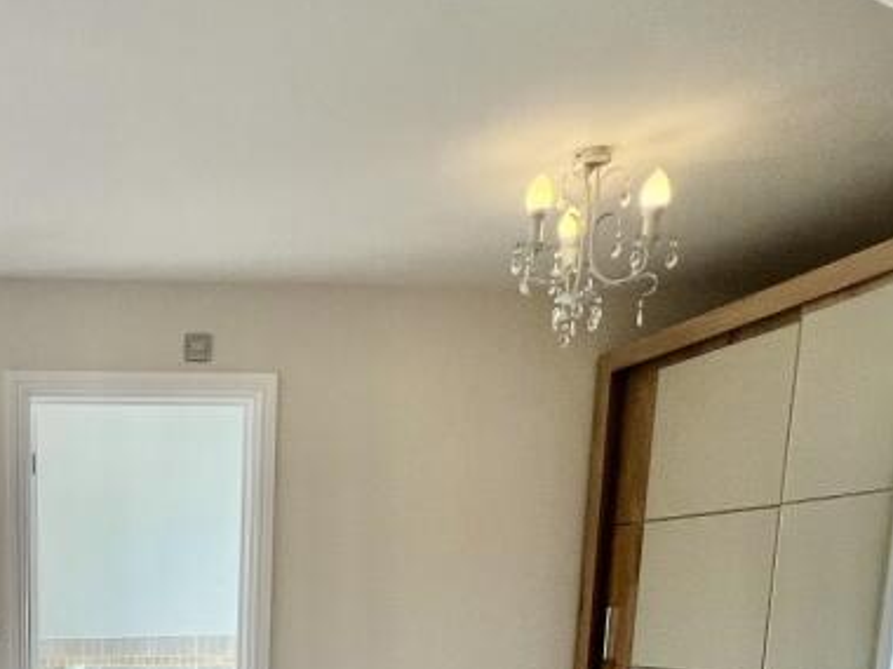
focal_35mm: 35
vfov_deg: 33.9
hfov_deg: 46.7
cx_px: 66
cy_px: 779
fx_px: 903
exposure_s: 1/100
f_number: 1.8
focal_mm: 1.57
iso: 40
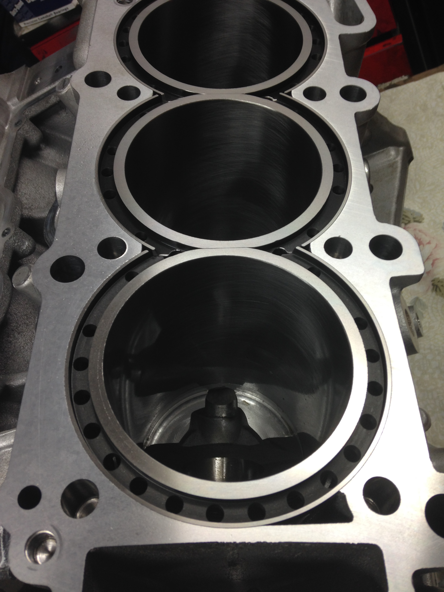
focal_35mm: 33
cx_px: 222
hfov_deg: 42.9
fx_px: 564
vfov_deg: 55.4
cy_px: 296
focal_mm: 4.12
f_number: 2.4
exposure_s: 1/20
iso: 50
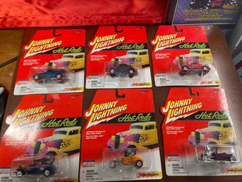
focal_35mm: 26
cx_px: 121
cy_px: 91
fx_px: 182
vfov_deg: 53.0
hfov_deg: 67.3
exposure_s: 1/120
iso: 125
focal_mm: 4.2
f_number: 1.6
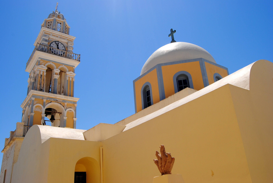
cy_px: 92
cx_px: 136
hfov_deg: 61.9
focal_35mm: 30
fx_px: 228
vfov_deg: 43.7
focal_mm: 20
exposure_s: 1/400
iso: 100
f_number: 10
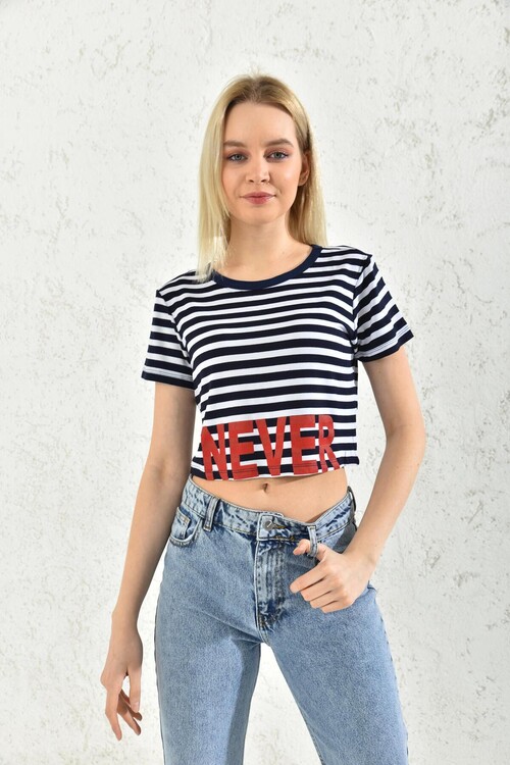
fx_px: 744
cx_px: 255
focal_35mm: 35
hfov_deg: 37.9
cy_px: 382
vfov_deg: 54.4
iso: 100
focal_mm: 35
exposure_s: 1/160
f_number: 7.1
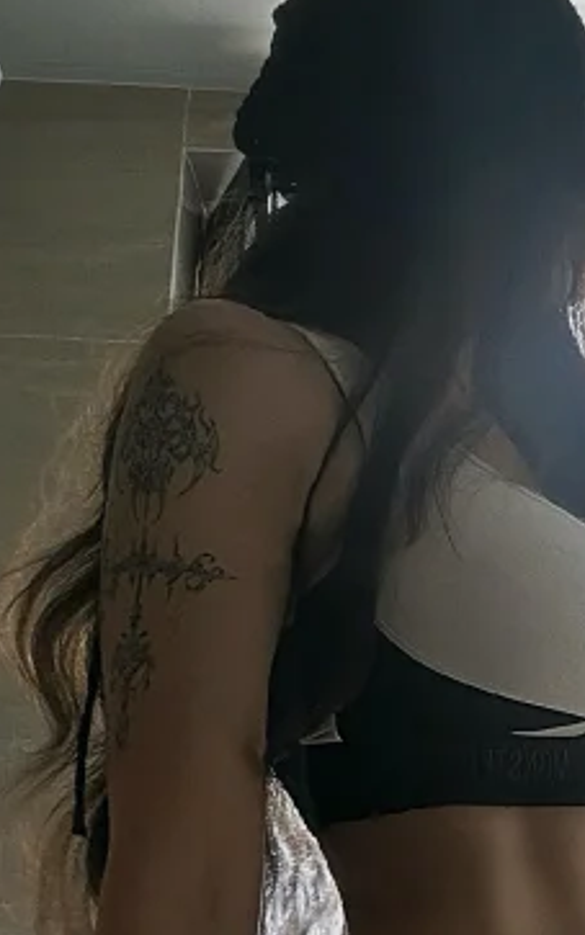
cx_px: 521
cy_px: 755
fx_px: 1606
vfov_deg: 31.6
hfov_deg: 20.3
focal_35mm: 63
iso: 320
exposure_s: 1/40
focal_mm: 2.69
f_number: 1.9
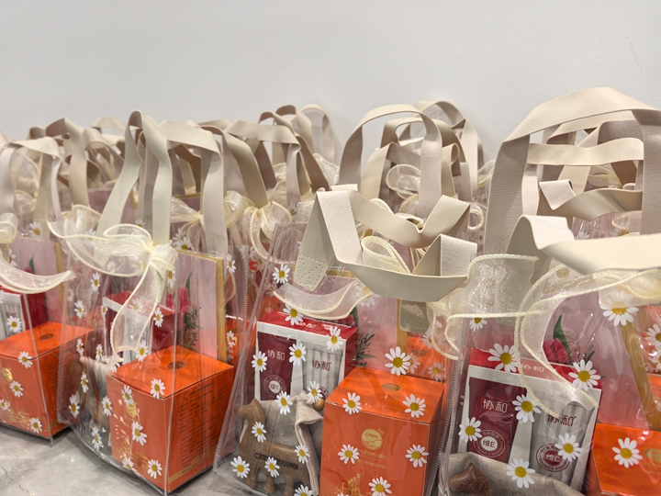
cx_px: 330
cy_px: 248
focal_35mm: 27
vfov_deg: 51.4
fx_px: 516
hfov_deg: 65.3
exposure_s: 1/50
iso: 160
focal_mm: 6.98
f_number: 2
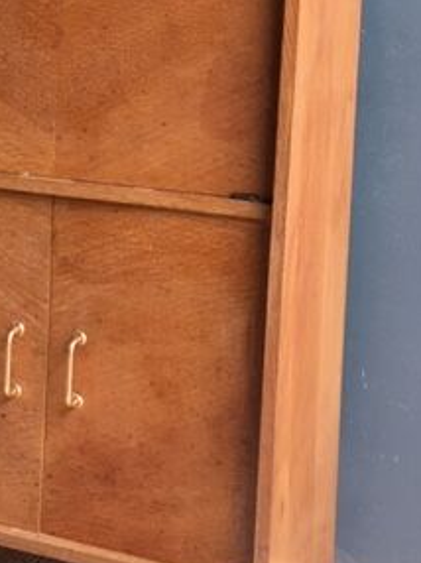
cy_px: 140
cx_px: 181
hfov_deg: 22.5
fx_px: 1056
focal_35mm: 65
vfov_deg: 29.4
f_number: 2.2
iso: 50
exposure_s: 1/33
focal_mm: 4.15
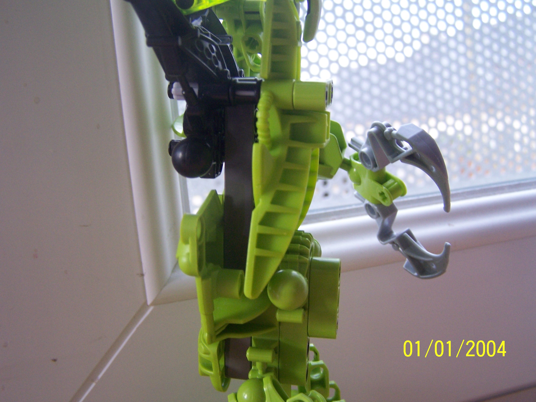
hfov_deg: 49.0
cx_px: 268
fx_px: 588
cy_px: 201
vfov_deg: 37.7
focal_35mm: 38
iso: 140
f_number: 2.8
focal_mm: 6.3
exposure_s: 1/180
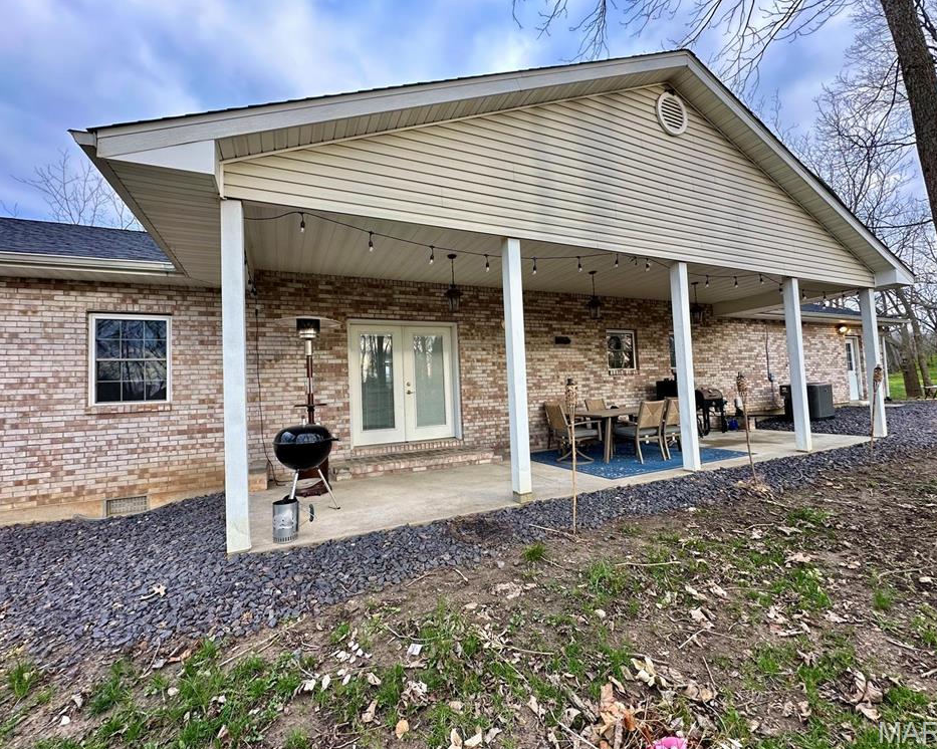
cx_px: 465
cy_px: 368
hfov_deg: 96.8
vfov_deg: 84.0
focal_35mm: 15
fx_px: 416
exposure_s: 1/99
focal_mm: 2.22
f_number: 2.2
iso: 50
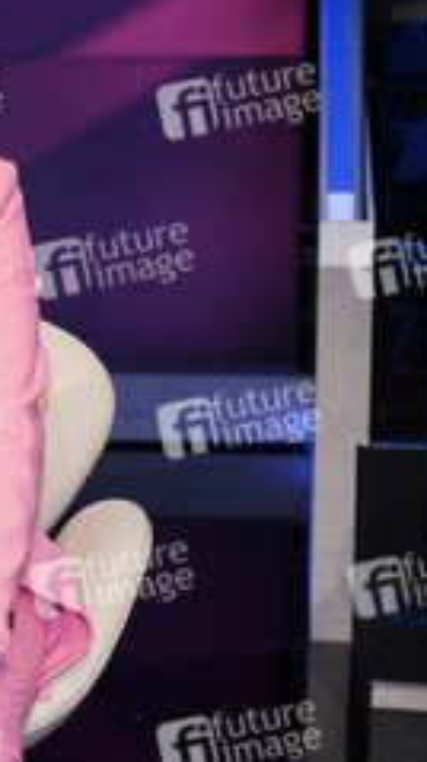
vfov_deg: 23.9
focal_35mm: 89
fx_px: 1796
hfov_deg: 13.0
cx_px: -164
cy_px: 341
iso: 2000
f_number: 5.6
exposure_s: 1/125
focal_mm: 45
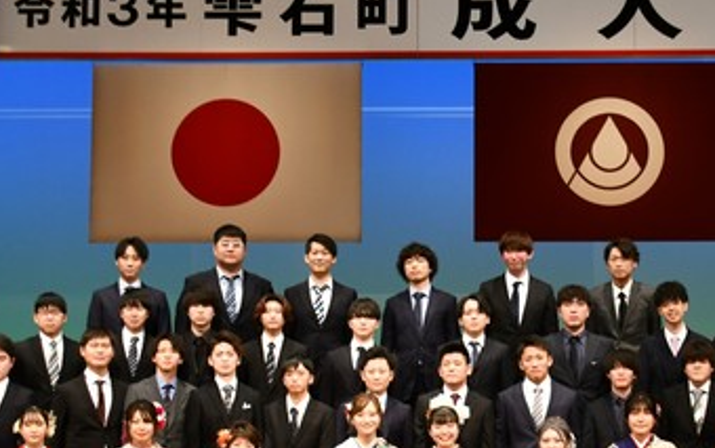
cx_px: 387
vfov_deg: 14.2
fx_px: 1794
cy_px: 293
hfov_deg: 22.5
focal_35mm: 92
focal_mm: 32
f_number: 4.2
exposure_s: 1/125
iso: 1100
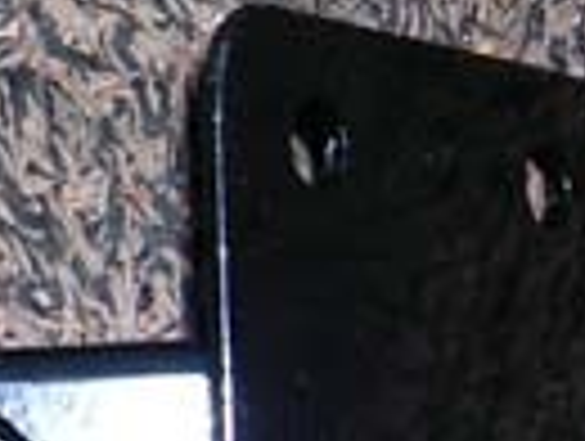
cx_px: -148
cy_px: 117
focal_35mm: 187
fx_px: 3166
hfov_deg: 10.4
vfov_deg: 8.0
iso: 50
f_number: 2.8
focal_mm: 5.8
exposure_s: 1/60.1
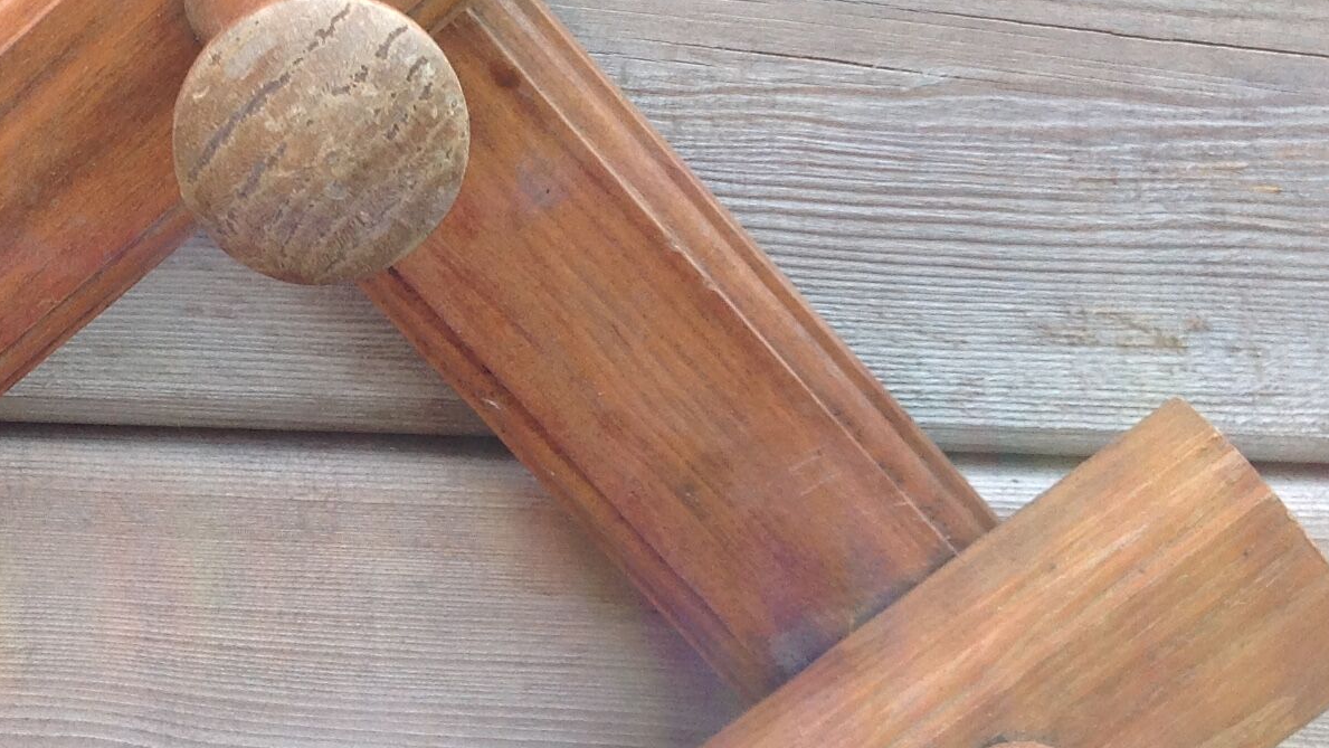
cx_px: 50
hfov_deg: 24.6
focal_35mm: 83
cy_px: 310
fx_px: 2925
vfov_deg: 14.6
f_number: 2.4
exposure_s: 1/227
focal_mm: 4.28
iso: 50
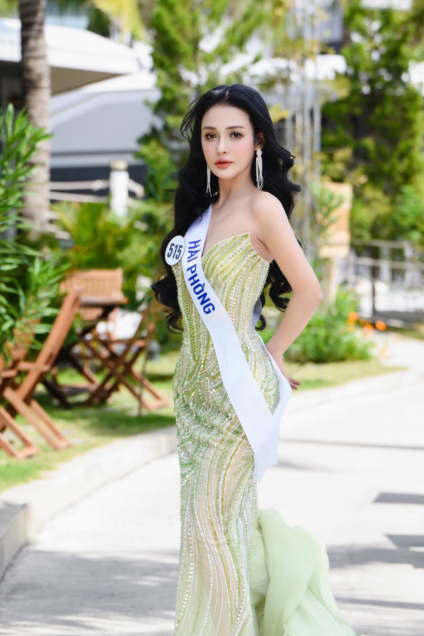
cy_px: 318
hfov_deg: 8.7
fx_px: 2773
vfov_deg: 13.1
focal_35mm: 157
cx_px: 212
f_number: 4
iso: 100
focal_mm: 105
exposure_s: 1/320
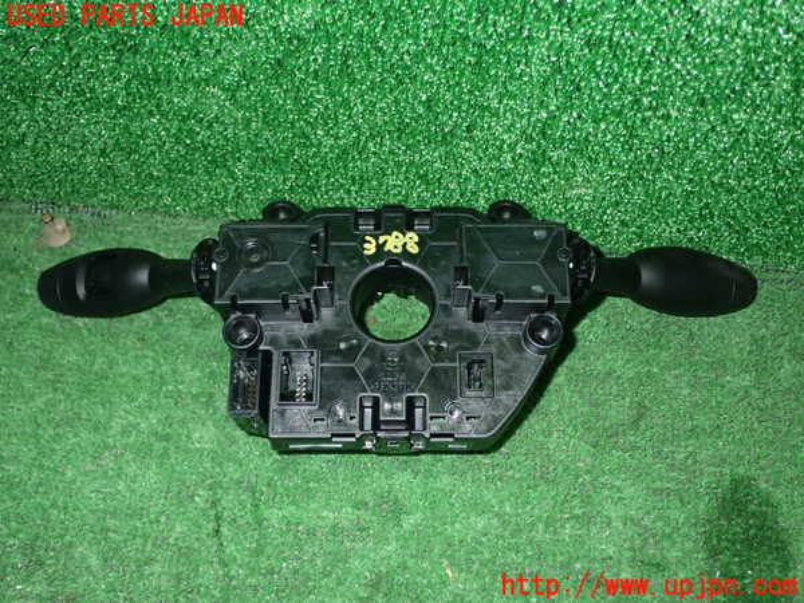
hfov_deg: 51.4
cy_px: 302
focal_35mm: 36
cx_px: 402
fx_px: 836
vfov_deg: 39.7
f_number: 7.1
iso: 800
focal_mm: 6.37
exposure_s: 1/40
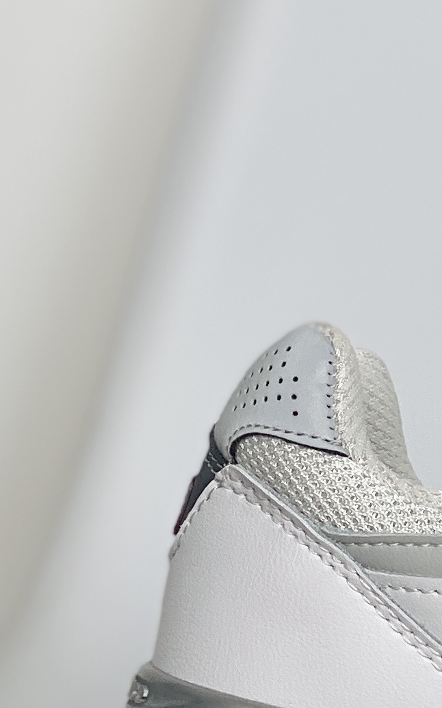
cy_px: 353
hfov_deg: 5.9
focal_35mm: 215
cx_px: 914
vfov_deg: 9.8
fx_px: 4145
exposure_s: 1/222
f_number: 2
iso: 20
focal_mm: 6
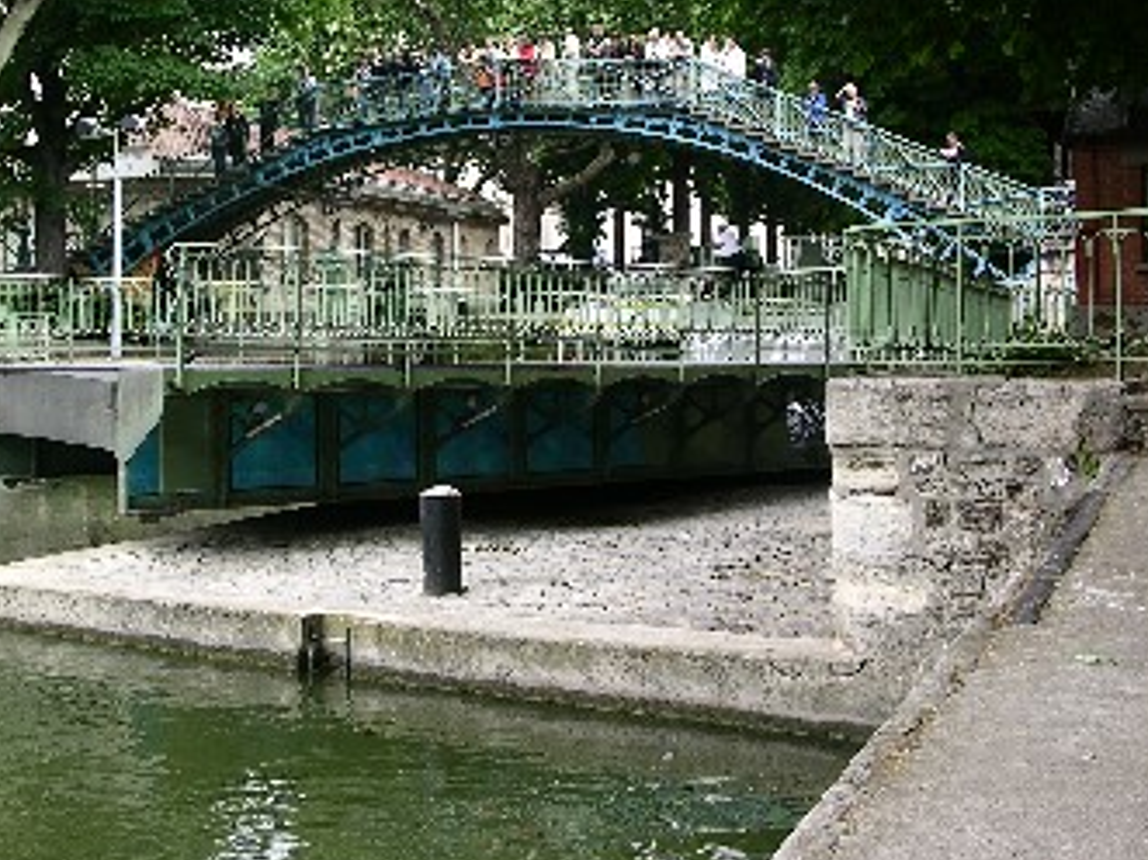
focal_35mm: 62
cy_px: 281
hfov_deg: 31.1
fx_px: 2055
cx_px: 442
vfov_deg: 23.5
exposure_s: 1/43.4
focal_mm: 8.9
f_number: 5
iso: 50
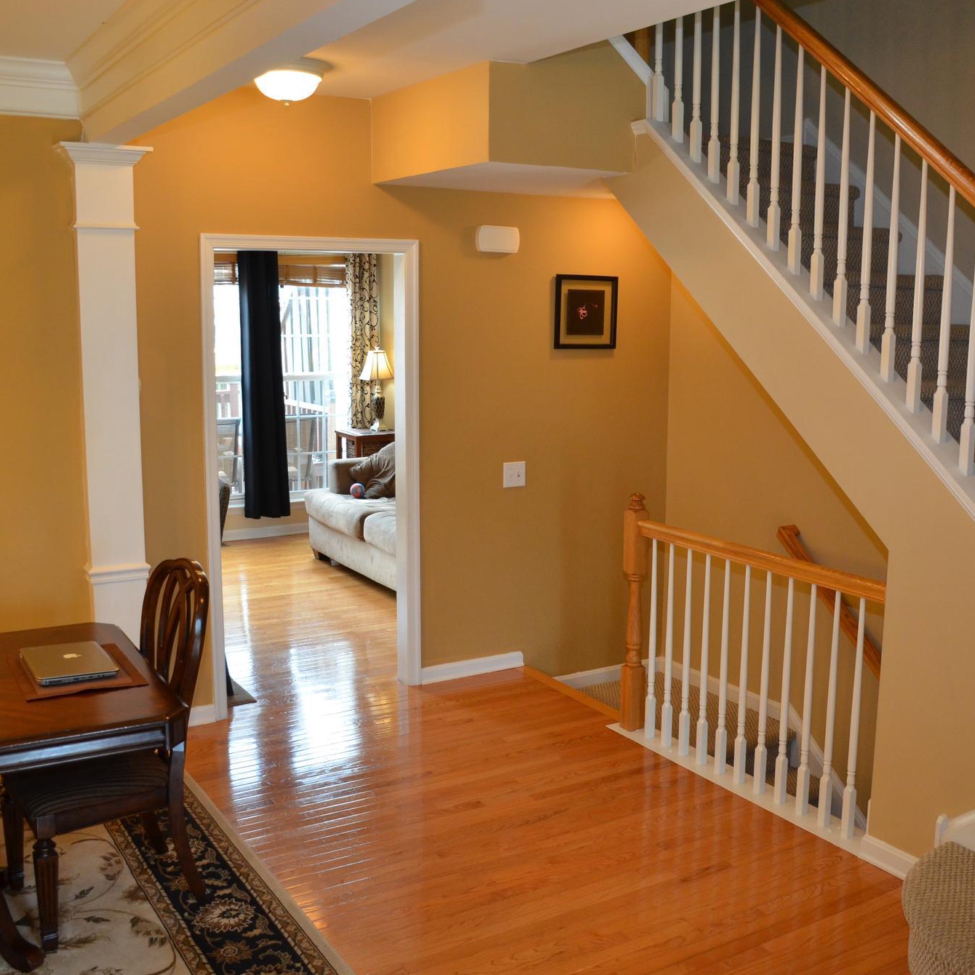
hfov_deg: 47.1
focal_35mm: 35
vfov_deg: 47.2
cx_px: 546
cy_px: 484
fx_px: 1115
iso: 720
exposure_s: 1/60
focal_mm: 18
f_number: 4
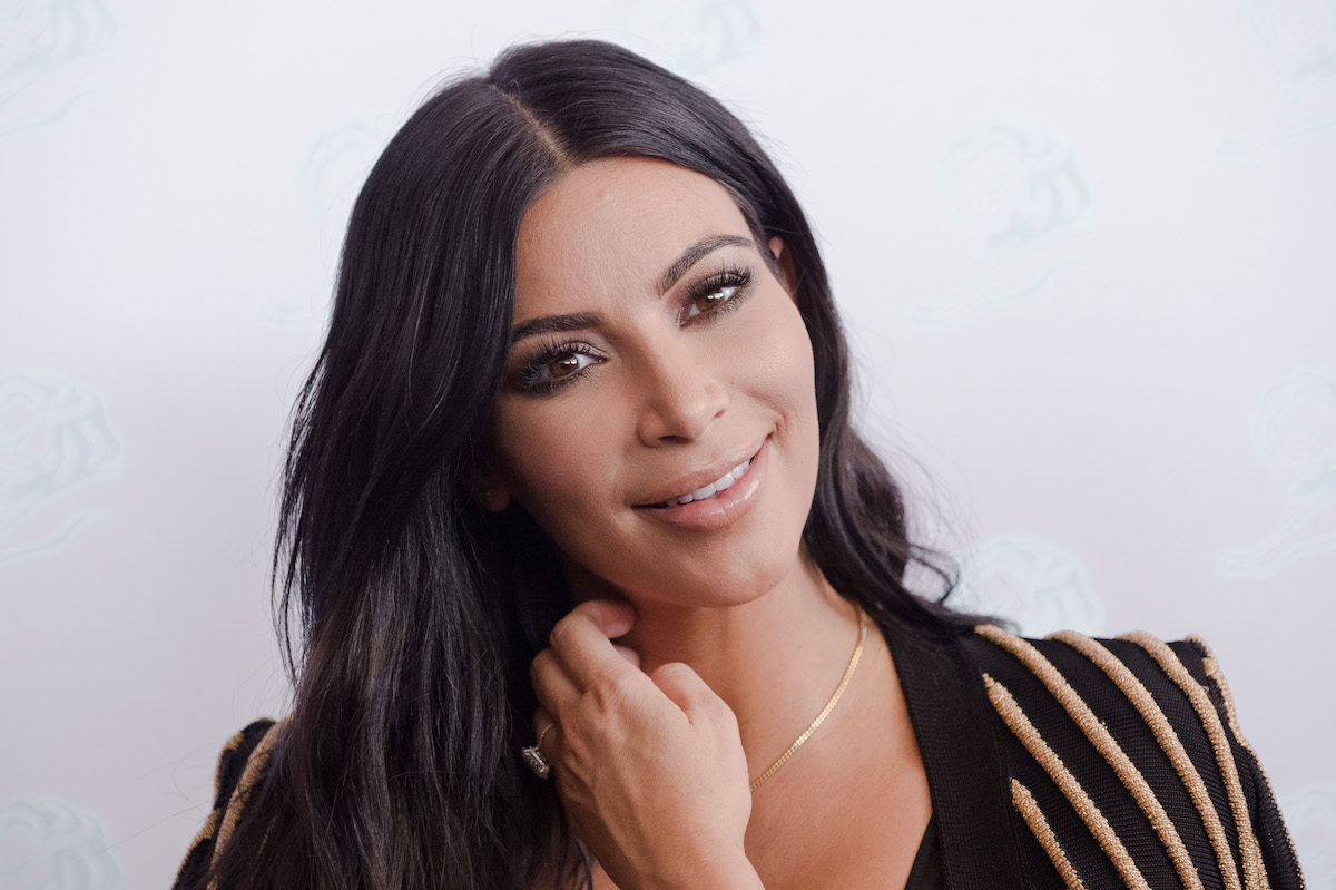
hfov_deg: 14.7
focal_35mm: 140
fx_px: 5193
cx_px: 668
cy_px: 445
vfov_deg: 9.8
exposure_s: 1/250
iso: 1000
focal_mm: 140
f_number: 4
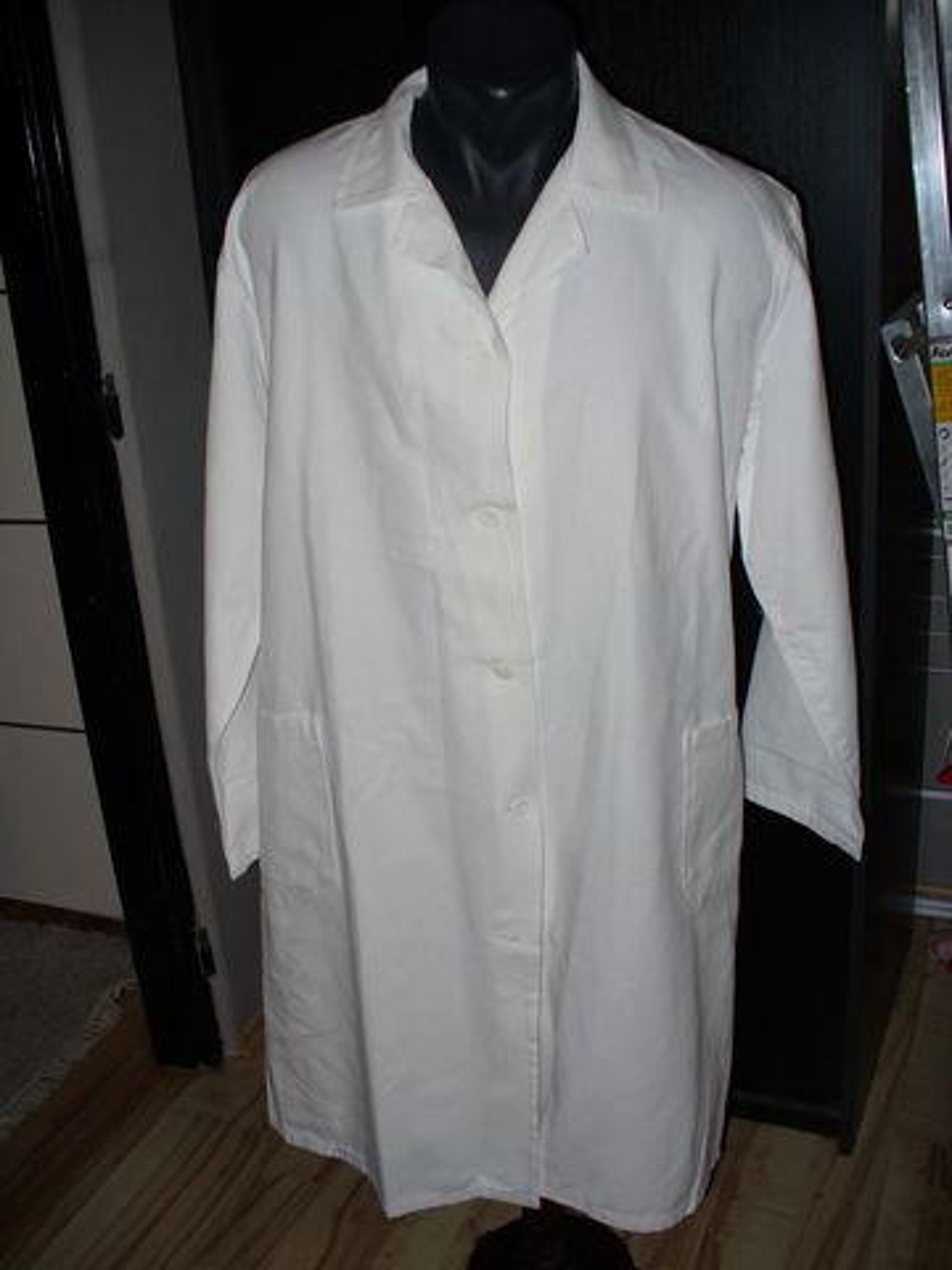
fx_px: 1357
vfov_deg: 50.1
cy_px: 635
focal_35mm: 37
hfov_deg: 38.7
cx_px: 476
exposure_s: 1/30
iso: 100
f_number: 2.8
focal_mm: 6.1
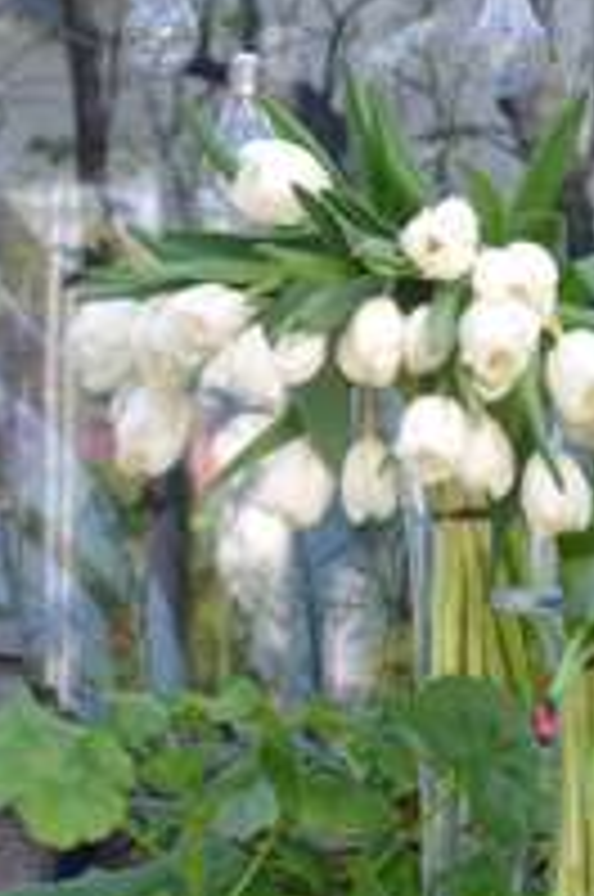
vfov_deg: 10.3
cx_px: 342
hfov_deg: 6.9
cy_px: 928
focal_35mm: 199
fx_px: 4942
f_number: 4.5
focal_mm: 50
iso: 200
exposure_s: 1/80
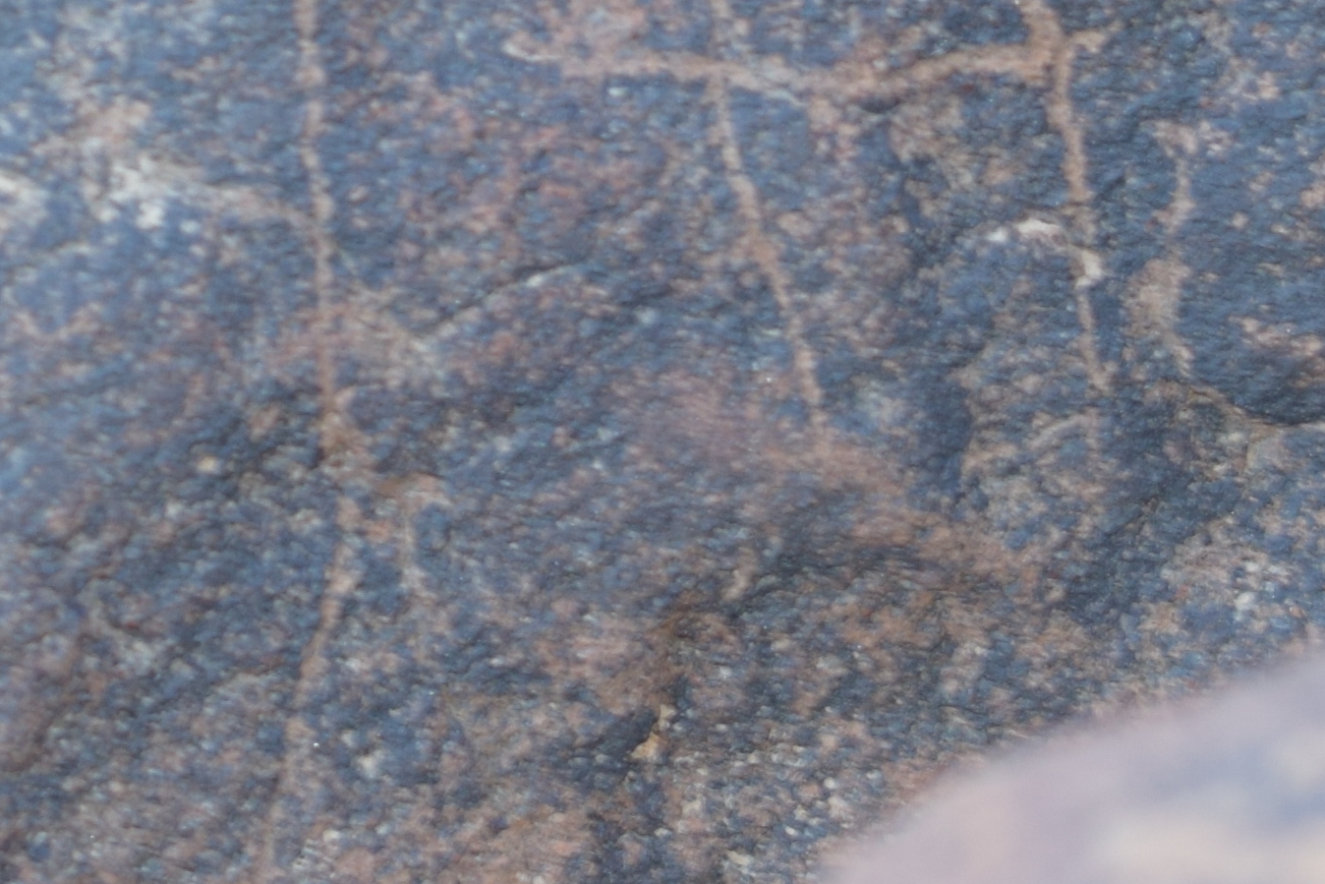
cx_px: 35
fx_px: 13516
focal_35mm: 367
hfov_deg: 5.6
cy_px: -431
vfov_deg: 3.7
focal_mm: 55
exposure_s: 1/60
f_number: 5.6
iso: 250
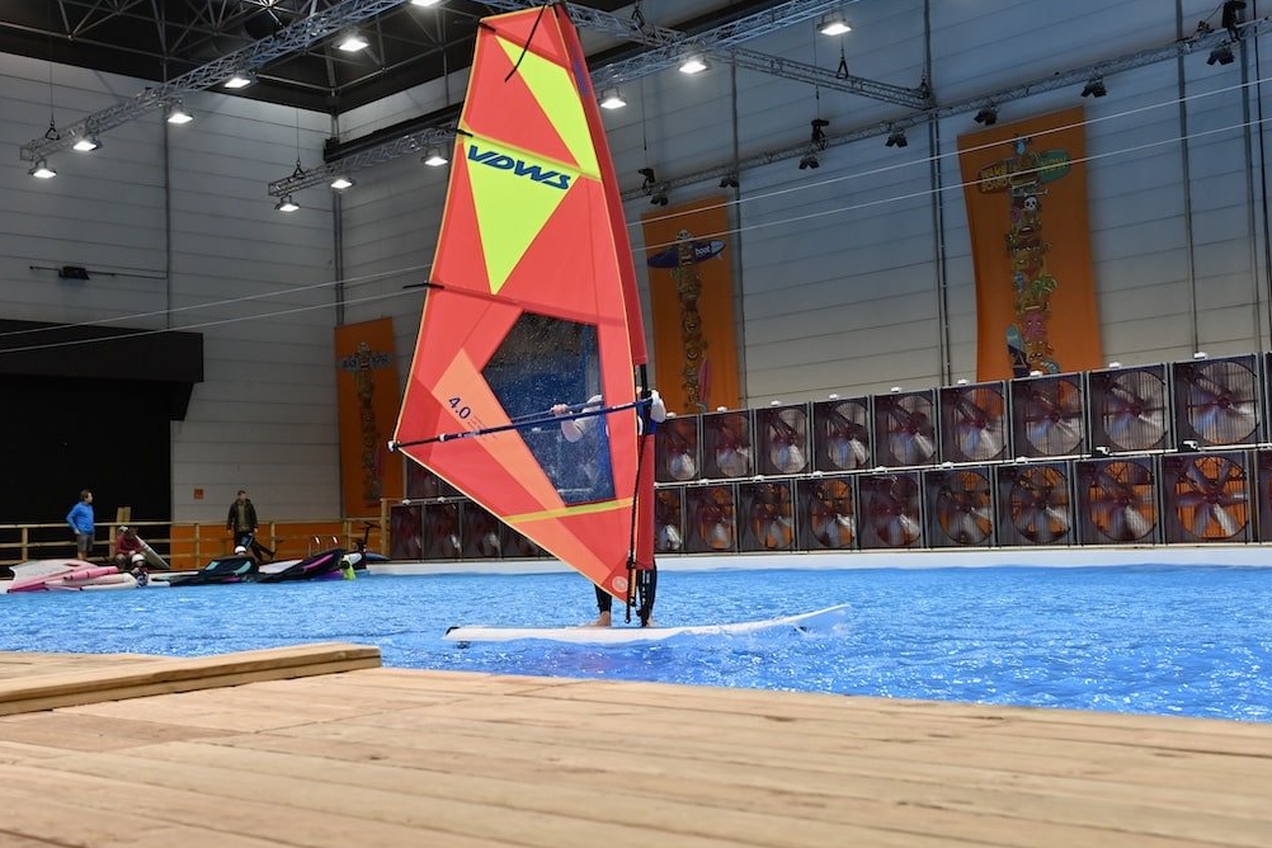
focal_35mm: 46
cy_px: 430
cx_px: 626
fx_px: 1625
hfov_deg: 42.7
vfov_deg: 29.2
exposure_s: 1/125
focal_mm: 45
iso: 1000
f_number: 5.6
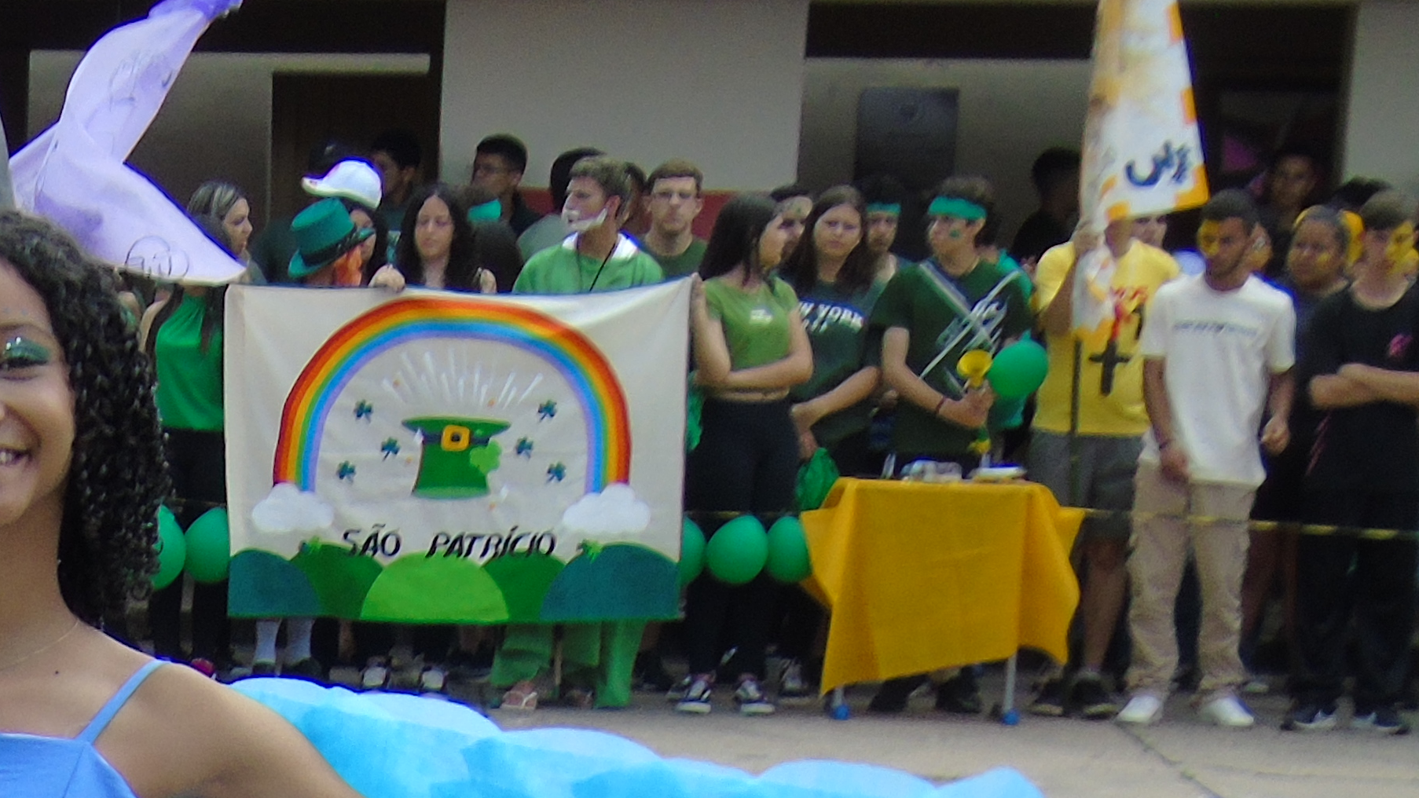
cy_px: 1159
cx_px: -593
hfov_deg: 14.2
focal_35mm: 143
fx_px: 5381
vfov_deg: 8.3
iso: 80
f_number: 4.1
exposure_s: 1/400
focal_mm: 8.2
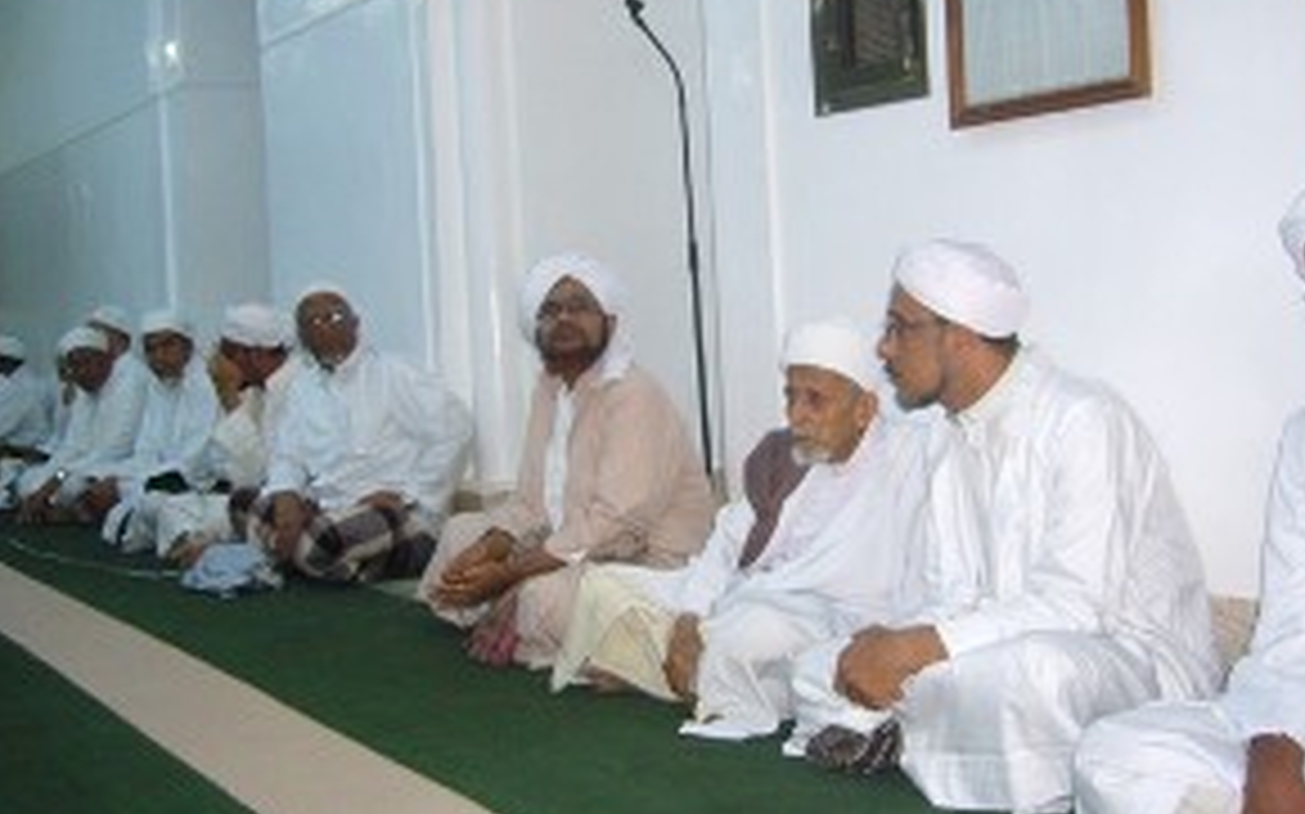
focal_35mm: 45
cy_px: 310
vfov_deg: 28.5
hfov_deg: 44.4
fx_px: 1600
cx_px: 634
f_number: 2.8
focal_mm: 5.8
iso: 200
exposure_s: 1/30
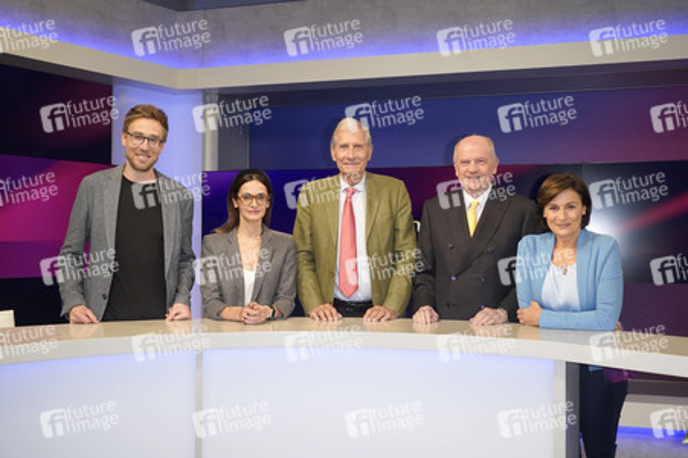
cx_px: 344
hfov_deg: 51.9
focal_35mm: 37
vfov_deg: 35.9
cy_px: 229
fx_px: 707
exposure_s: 1/160
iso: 2000
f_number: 5.6
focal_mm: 37
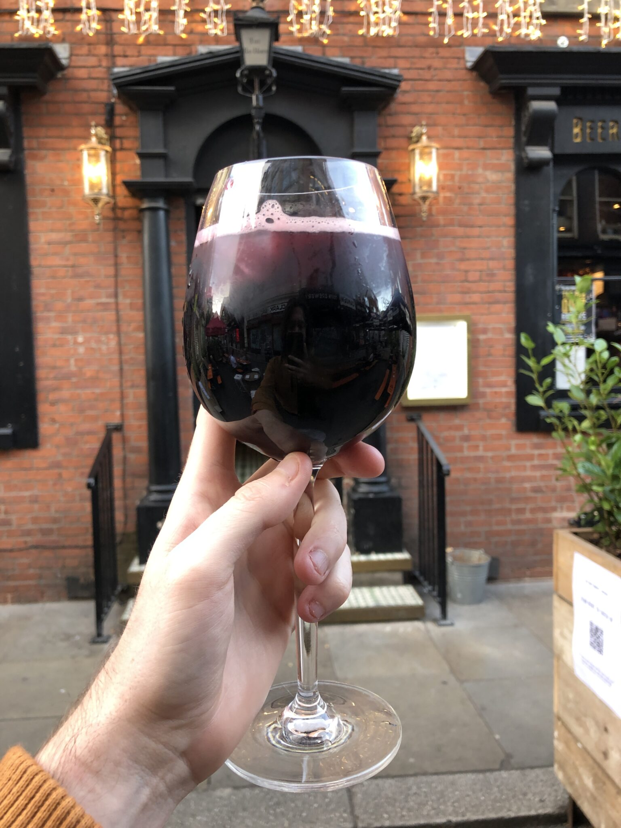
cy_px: 414
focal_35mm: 28
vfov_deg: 63.4
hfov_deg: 49.7
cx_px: 310
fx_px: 670
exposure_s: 1/33
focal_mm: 4
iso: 32
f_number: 1.8
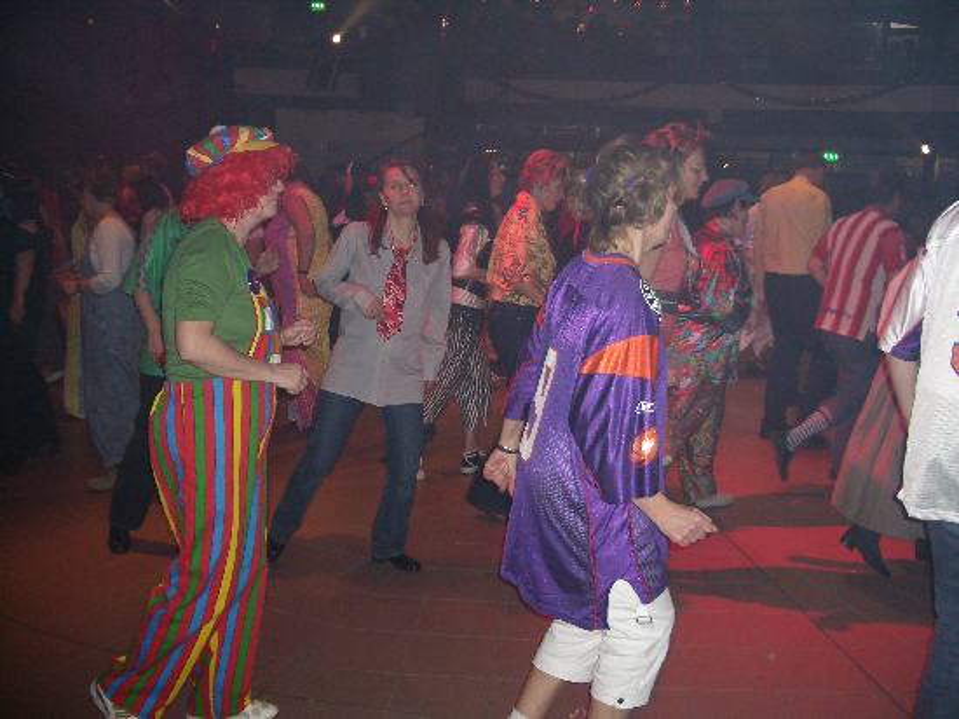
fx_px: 969
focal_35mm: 35
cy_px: 360
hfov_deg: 52.6
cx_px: 480
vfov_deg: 40.7
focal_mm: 5.8
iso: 200
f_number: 2.6
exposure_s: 1/60
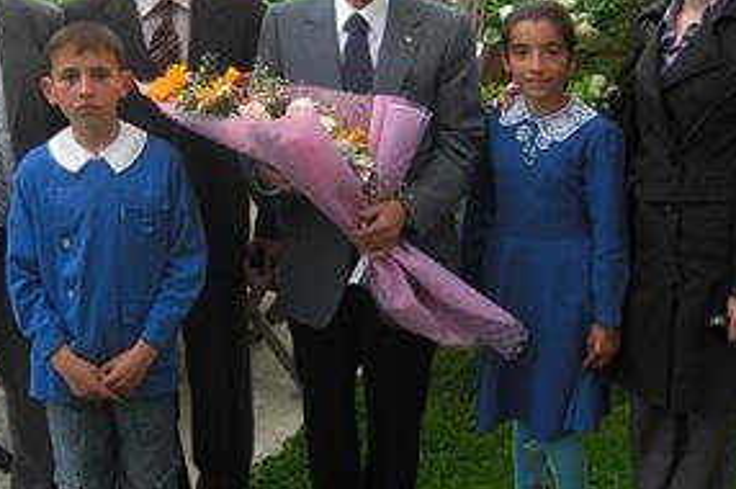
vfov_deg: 21.7
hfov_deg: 32.3
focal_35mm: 62
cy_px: 121
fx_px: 1266
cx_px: 293
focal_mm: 7.9
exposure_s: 1/320
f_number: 2.8
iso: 80
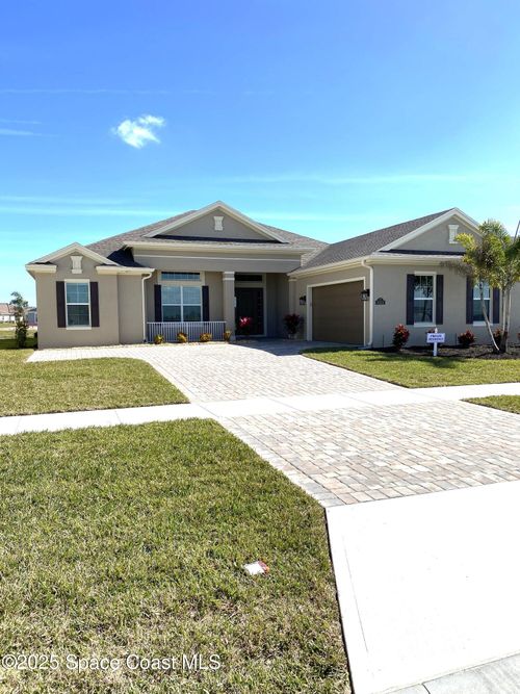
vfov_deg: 67.3
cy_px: 347
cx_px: 260
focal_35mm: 26
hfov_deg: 53.0
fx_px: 521
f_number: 1.8
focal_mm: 4.25
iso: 32
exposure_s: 1/3610
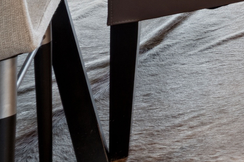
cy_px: -298
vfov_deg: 10.5
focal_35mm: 99
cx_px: 732
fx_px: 671
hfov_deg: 11.5
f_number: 8
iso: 320
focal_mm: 16
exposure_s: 1/25
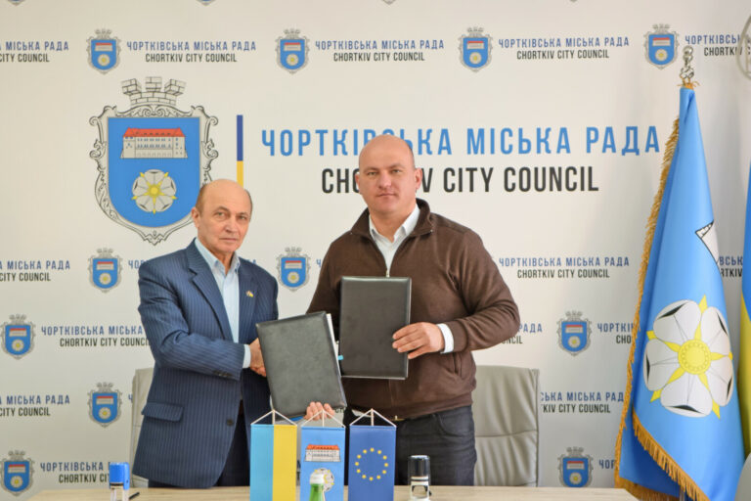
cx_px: 376
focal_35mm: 82
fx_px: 1721
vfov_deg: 16.6
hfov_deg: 24.6
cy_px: 250
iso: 500
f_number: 4
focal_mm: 55
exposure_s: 1/60
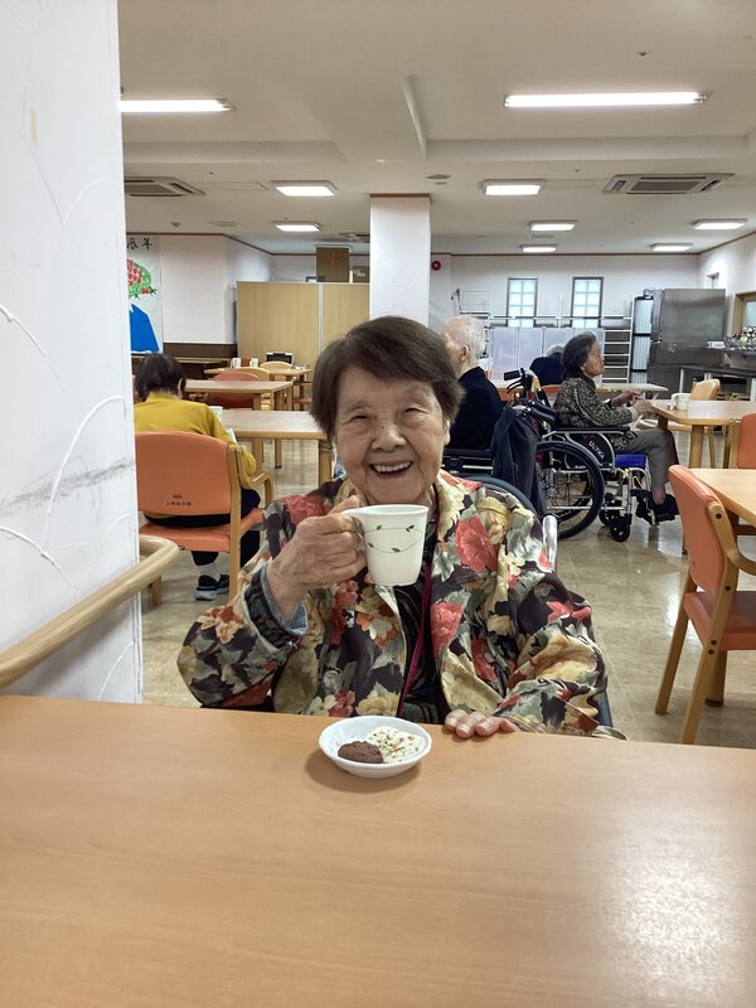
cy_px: 504
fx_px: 903
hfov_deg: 45.4
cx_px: 378
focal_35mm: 31
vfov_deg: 58.4
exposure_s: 1/50
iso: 64
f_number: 2.4
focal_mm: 3.3
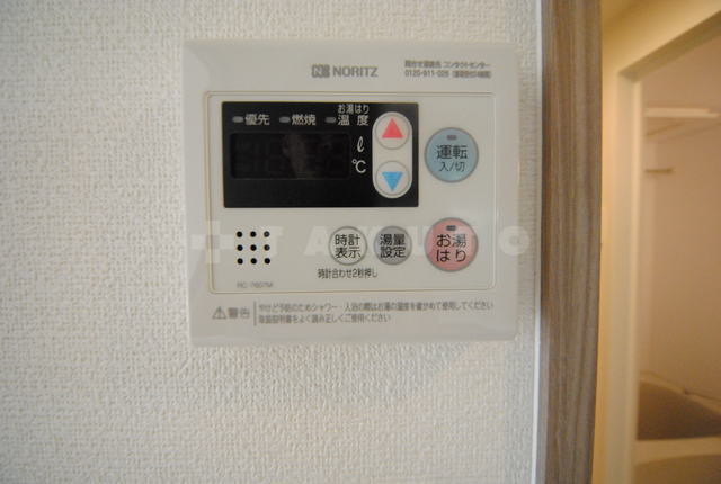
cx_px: 360
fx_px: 241
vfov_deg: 90.3
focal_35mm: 12
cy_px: 242
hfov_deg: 112.5
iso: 1600
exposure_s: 1/100
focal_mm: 8
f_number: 5
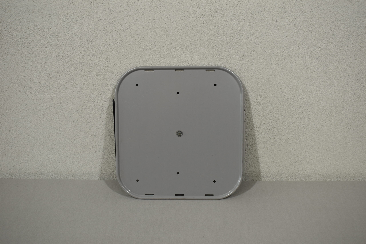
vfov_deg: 33.0
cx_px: 183
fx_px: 412
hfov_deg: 47.9
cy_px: 122
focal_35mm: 40
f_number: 5.6
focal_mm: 27
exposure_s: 1/125
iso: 280
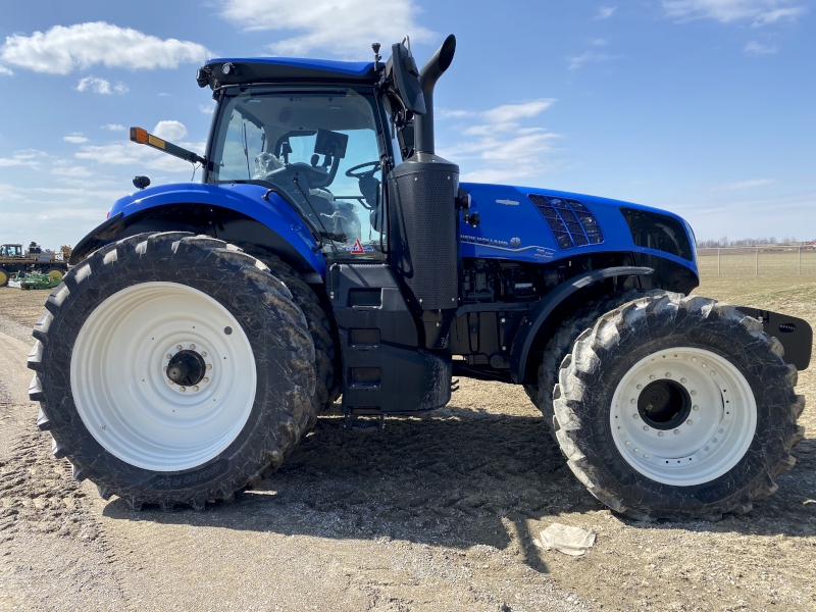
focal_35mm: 26
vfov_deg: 53.1
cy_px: 306
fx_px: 613
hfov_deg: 67.3
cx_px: 408
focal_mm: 4.25
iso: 32
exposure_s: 1/2268
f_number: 1.8
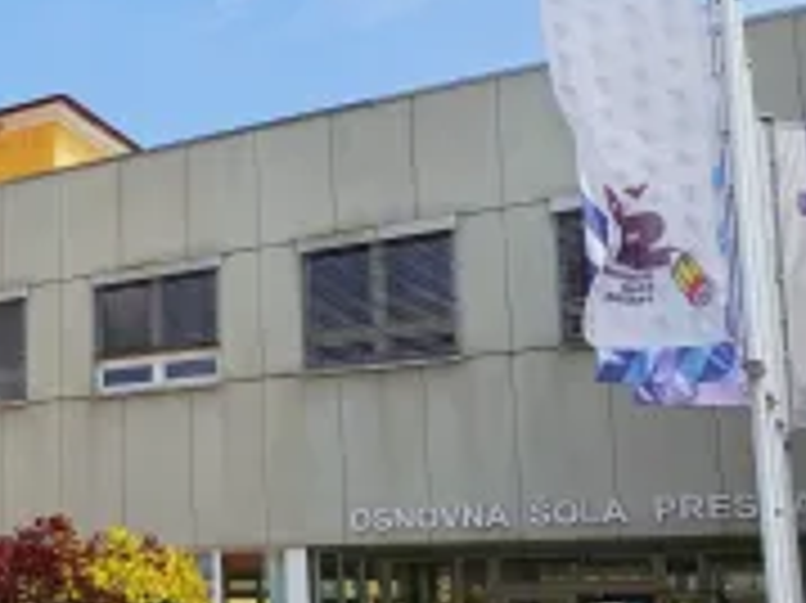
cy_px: 464
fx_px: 1303
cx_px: -54
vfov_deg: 25.7
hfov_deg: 31.1
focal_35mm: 56
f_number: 1.8
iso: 50
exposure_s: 1/1095
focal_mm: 4.65
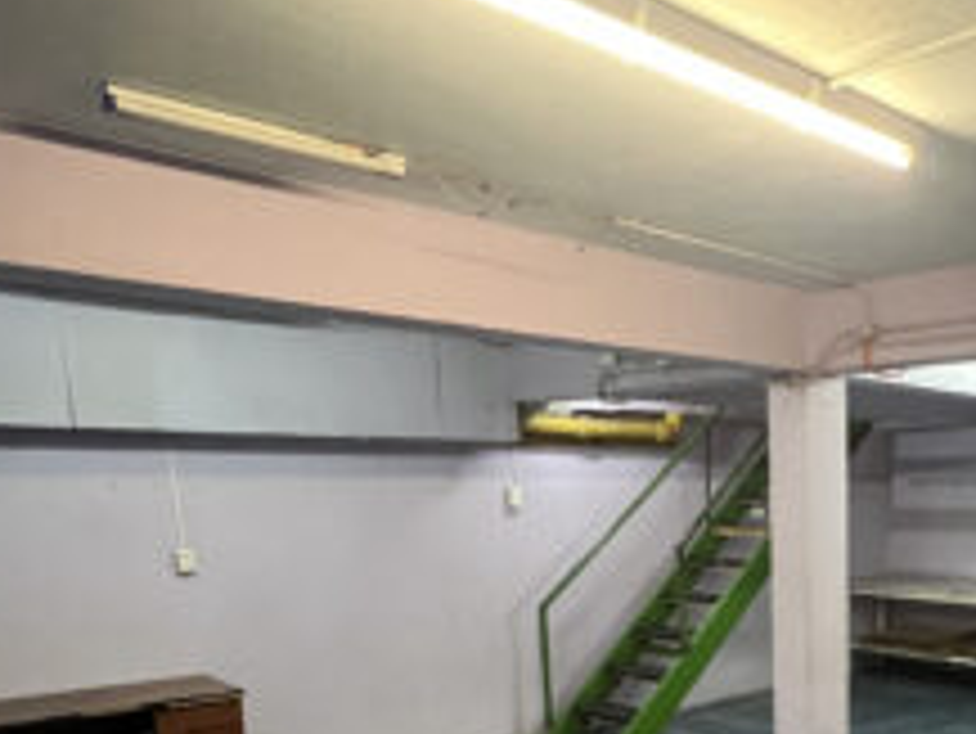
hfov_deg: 60.9
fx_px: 677
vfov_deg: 51.3
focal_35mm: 24
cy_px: 639
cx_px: 873
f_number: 1.8
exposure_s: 1/50
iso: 640
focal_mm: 1.57
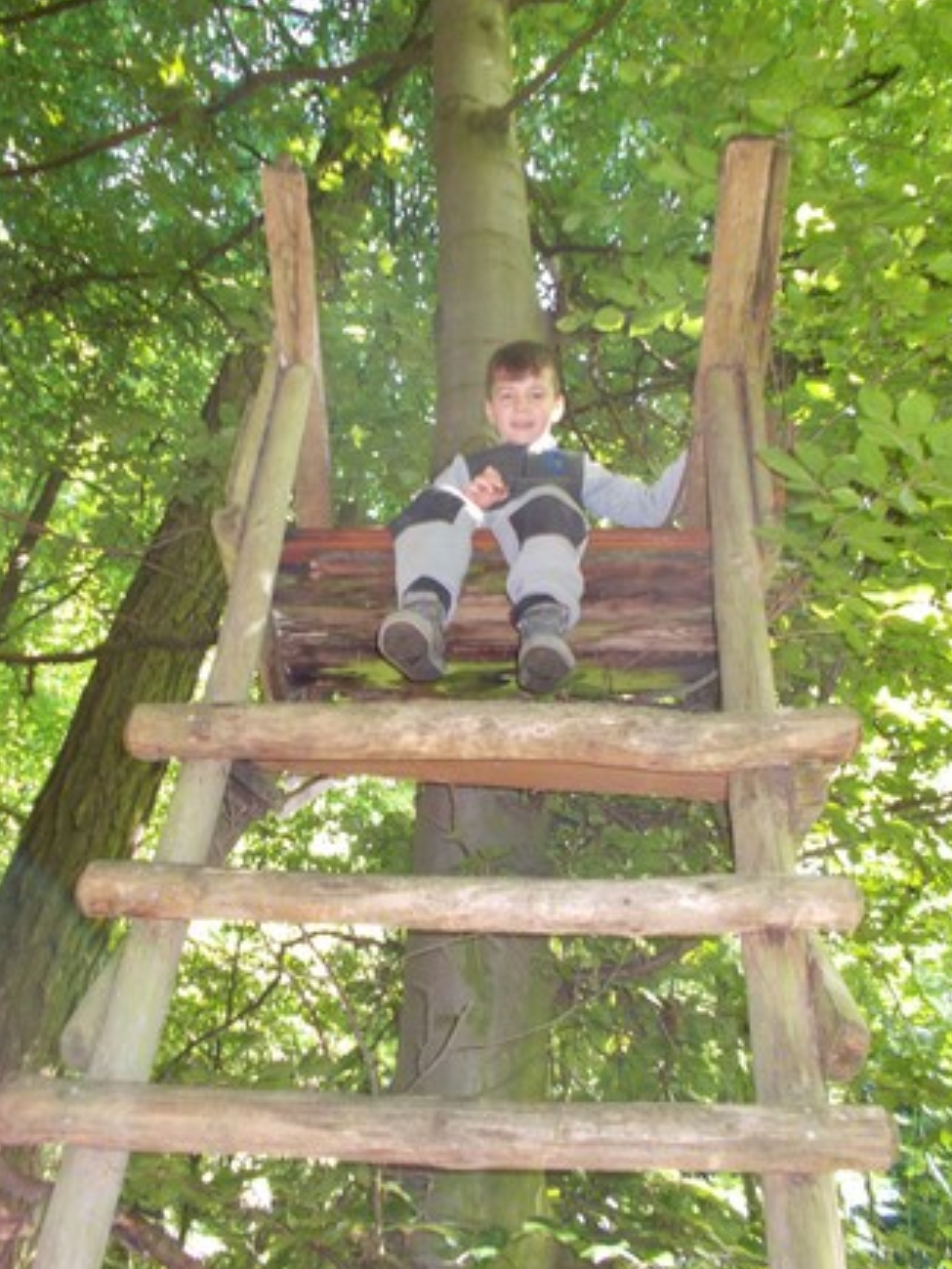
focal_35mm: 30
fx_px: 1100
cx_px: 447
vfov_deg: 59.9
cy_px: 604
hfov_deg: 46.8
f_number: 3.2
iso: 280
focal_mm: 4.6
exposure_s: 1/30
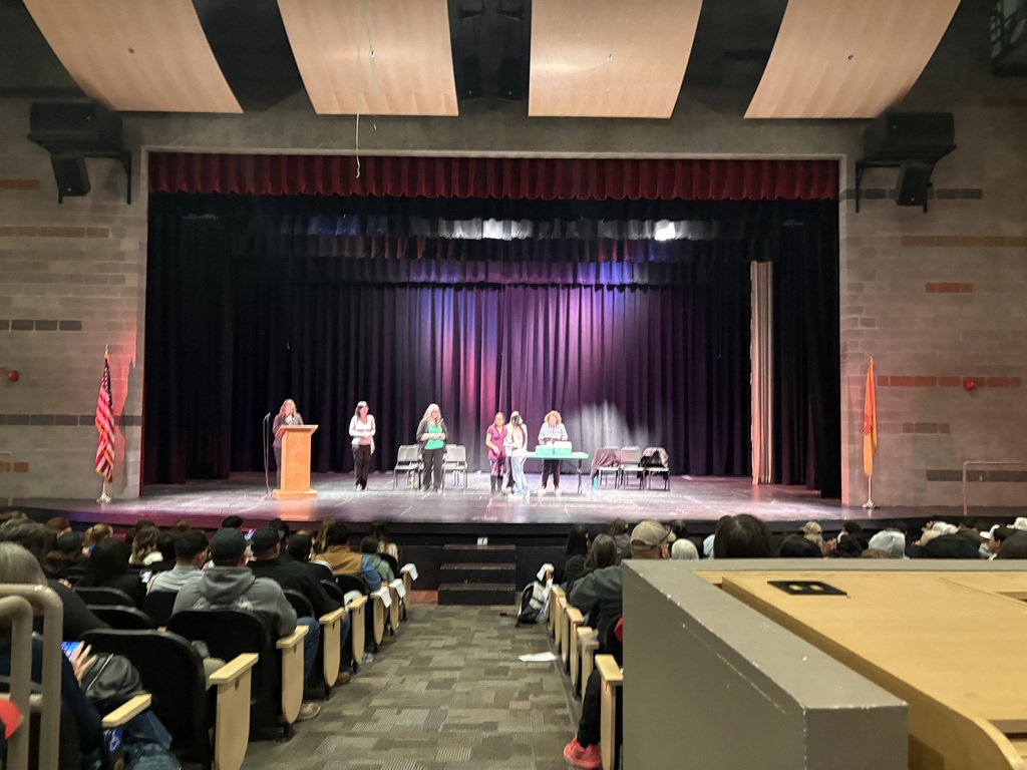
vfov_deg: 53.1
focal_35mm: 26
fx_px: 771
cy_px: 385
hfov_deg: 67.3
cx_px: 514
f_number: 1.6
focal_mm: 5.96
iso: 640
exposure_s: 1/30
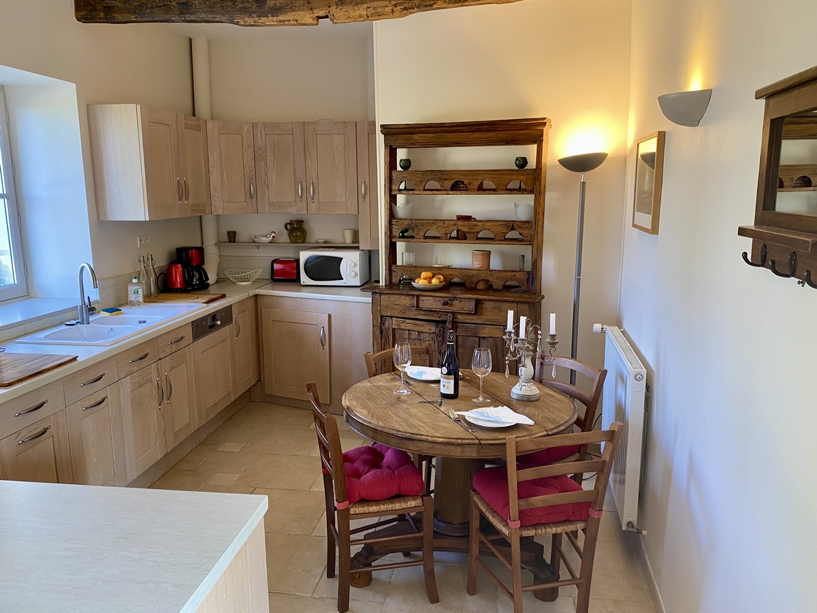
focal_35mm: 26
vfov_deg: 53.1
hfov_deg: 67.3
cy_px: 306
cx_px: 408
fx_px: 614
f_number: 1.8
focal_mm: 4.25
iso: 80
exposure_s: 1/50
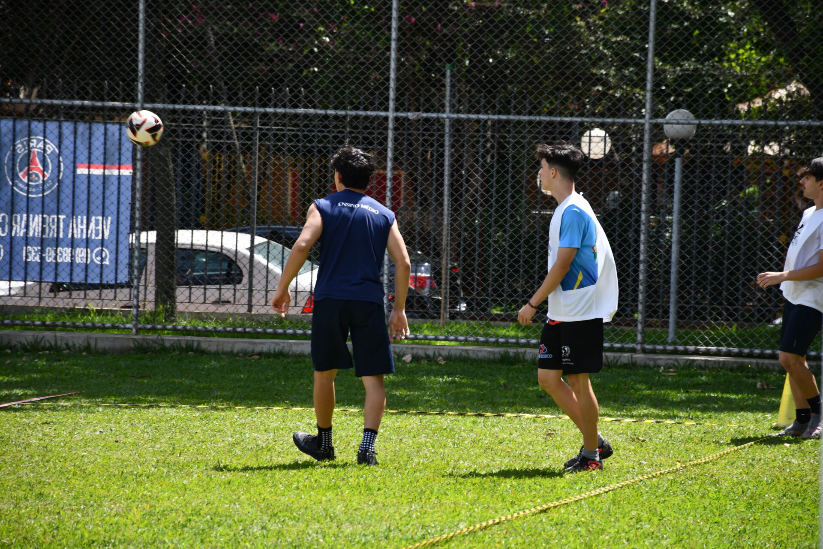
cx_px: 412
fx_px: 4458
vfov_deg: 7.0
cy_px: 274
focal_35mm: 195
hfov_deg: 10.5
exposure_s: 1/500
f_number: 5.6
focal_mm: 130
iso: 200
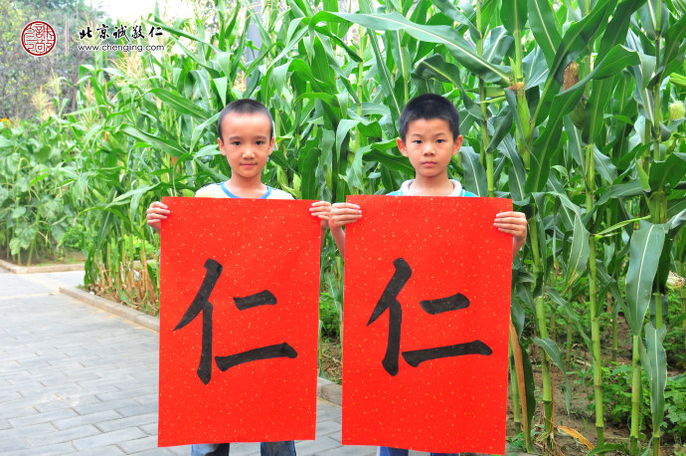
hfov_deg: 53.2
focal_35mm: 36
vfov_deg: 36.8
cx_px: 343
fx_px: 685
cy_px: 228
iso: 125
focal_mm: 24
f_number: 3.5
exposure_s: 1/50
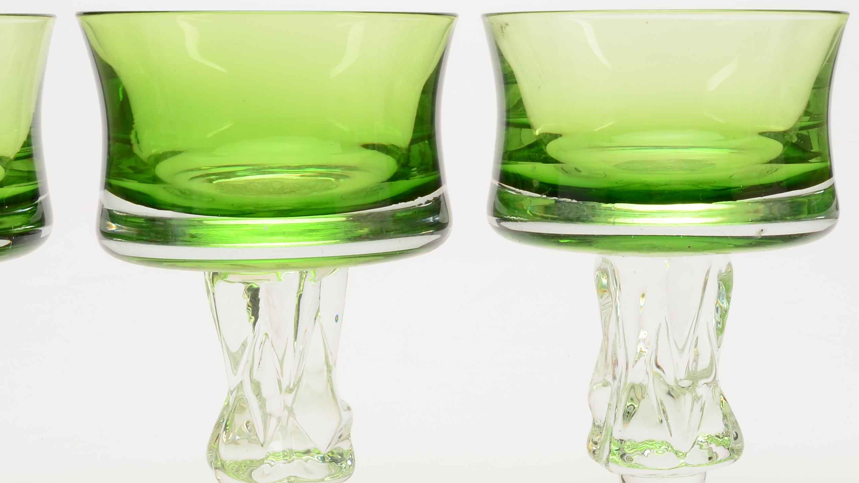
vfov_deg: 13.1
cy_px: 310
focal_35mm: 92
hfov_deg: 23.2
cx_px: 465
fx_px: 2095
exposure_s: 1/160
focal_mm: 30
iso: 100
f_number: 25
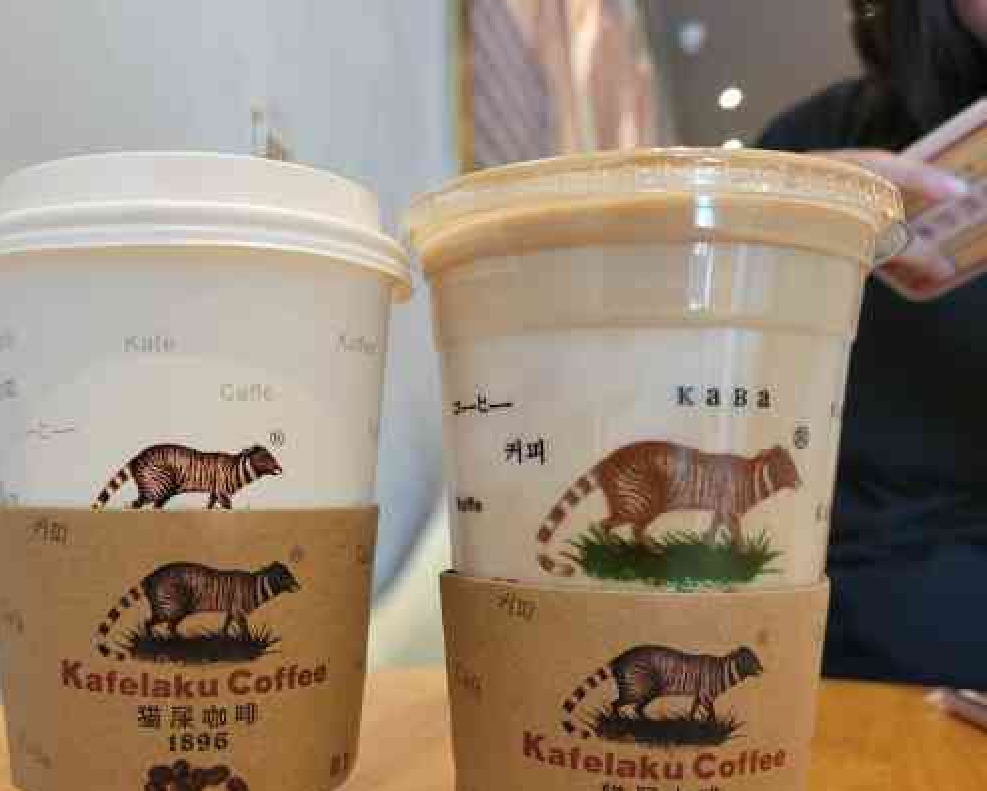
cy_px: 494
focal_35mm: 36
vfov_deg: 40.9
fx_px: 1052
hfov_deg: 49.8
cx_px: 374
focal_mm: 5.4
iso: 320
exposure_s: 1/50
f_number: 1.8
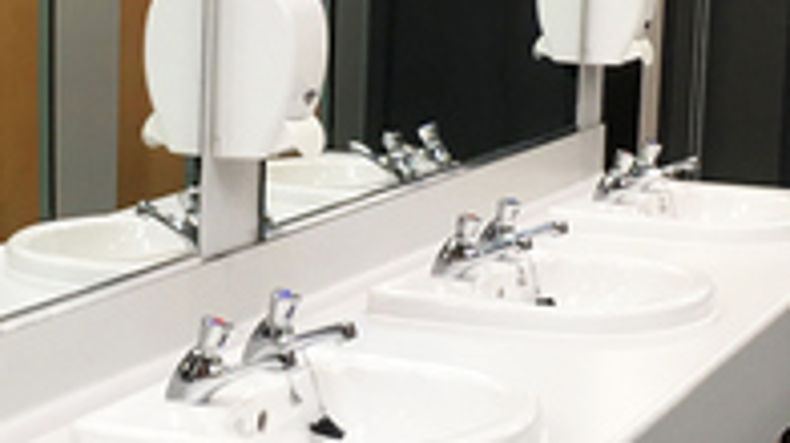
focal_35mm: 110
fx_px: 2303
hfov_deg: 19.3
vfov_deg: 11.0
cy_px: 125
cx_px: 195
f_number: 2.2
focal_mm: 4.15
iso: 25
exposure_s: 1/33
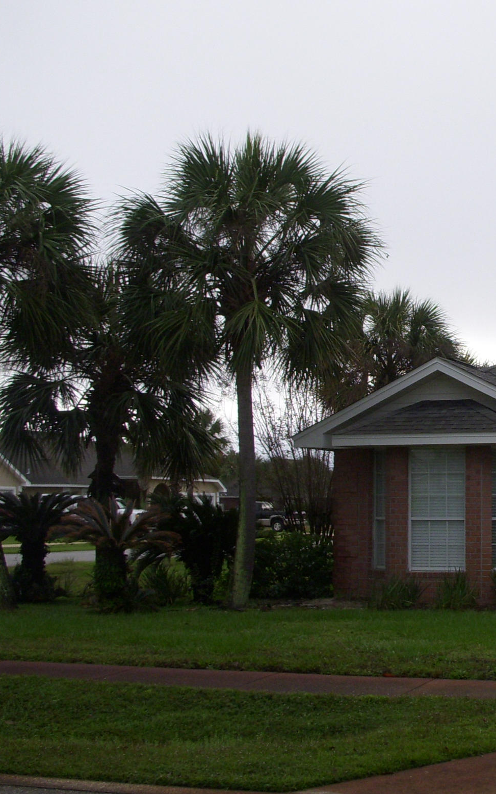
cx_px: 554
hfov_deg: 18.1
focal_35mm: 69
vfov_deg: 29.8
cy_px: 367
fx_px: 1492
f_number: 3.3
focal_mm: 6.3
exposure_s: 1/500
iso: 100
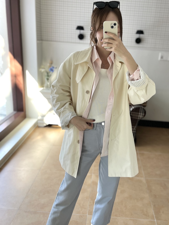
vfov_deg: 67.3
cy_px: 112
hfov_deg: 53.1
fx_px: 169
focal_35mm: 26
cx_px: 84
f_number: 1.6
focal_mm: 5.1
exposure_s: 1/121
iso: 100
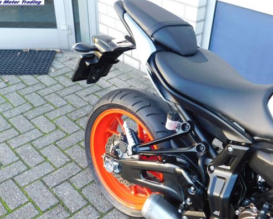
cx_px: 151
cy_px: 126
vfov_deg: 39.1
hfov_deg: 47.8
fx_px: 307
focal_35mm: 38
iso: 140
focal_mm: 5.3
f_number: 3.2
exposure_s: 1/30
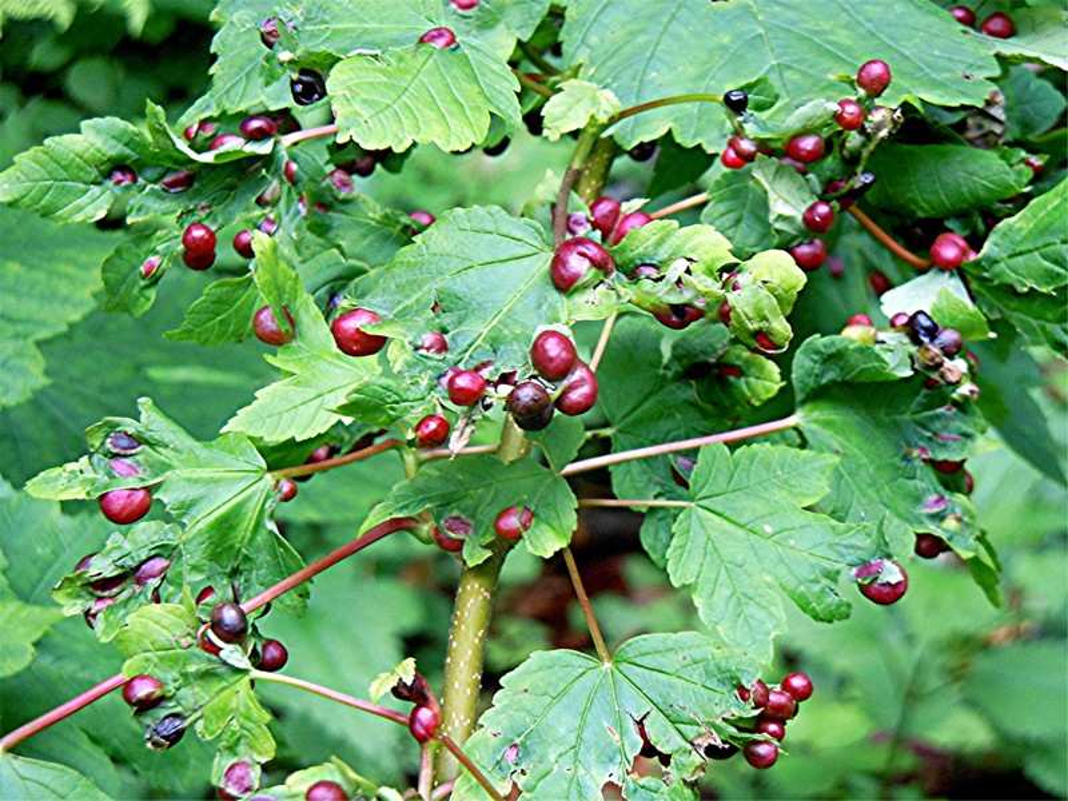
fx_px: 3147
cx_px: 534
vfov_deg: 14.5
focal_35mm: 102
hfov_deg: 19.3
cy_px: 400
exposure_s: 1/100
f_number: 4.5
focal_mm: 18.3
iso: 320
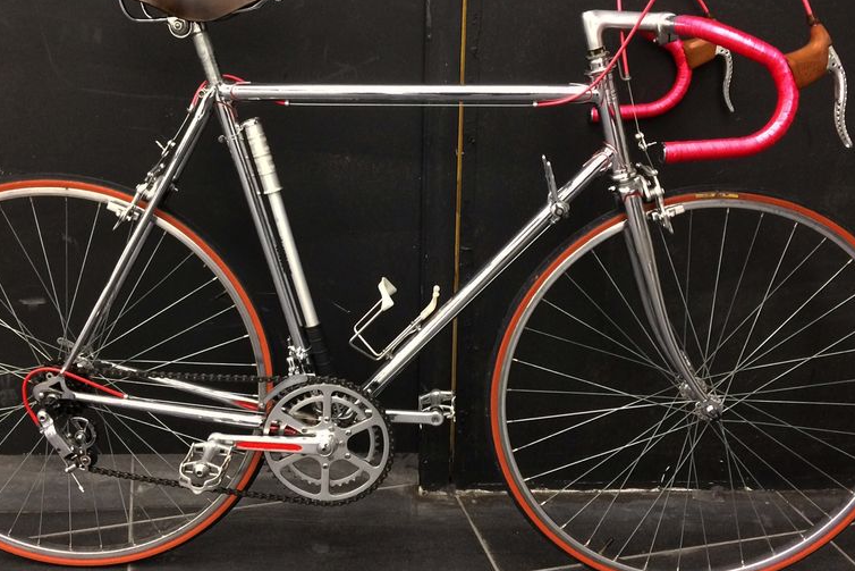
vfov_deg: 33.4
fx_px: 950
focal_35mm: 40
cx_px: 398
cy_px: 270
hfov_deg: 48.4
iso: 250
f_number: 2.2
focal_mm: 4.15
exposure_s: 1/33
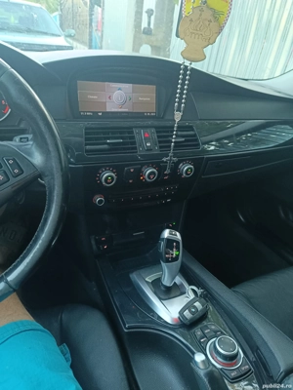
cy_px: 195
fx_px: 271
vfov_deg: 71.6
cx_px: 146
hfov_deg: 56.8
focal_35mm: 24
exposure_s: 1/50.1
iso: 619
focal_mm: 5.59
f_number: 1.88
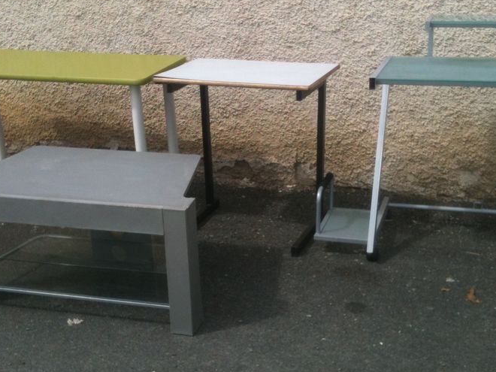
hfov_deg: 36.2
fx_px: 759
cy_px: 192
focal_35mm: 53
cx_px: 256
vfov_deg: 27.5
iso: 64
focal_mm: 3.85
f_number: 2.8
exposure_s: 1/1233
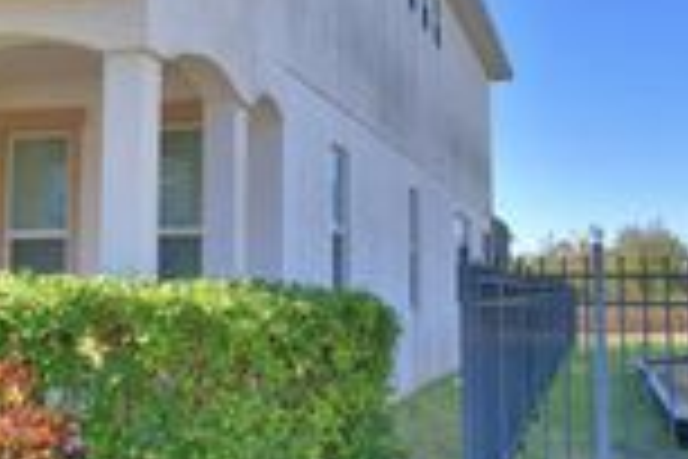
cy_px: 187
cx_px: 310
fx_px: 936
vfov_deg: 27.5
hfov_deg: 40.3
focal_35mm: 49
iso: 100
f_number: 8
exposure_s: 1/250
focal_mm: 10
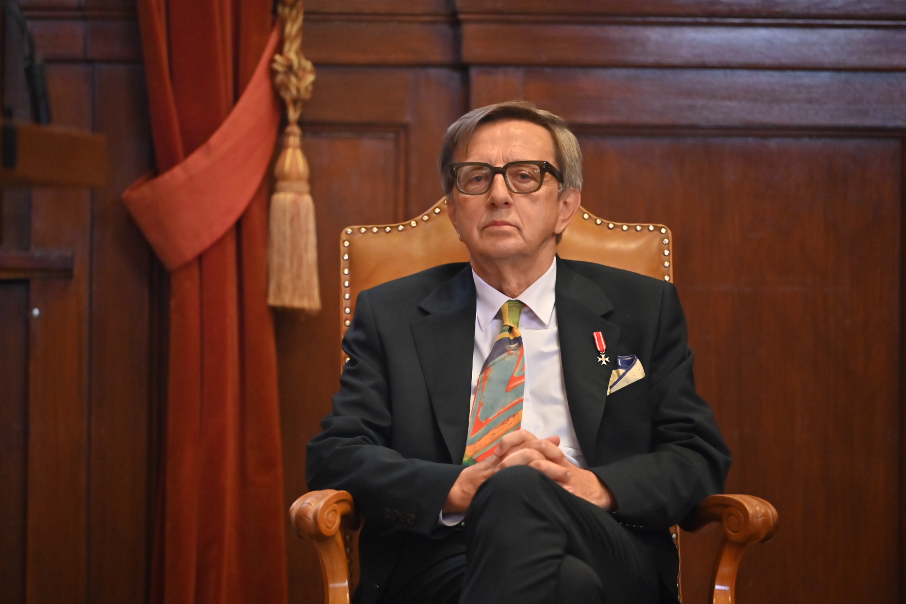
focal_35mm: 180
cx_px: 453
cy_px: 302
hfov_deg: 11.4
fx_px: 4530
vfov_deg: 7.6
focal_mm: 180
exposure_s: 1/400
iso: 5000
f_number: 2.8
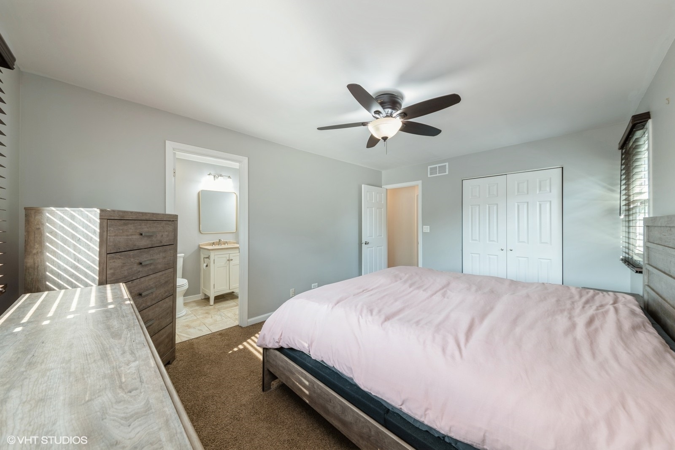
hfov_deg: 112.6
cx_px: 338
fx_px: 225
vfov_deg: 90.0
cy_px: 225
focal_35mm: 12
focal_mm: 12
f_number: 10
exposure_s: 1/4
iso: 100
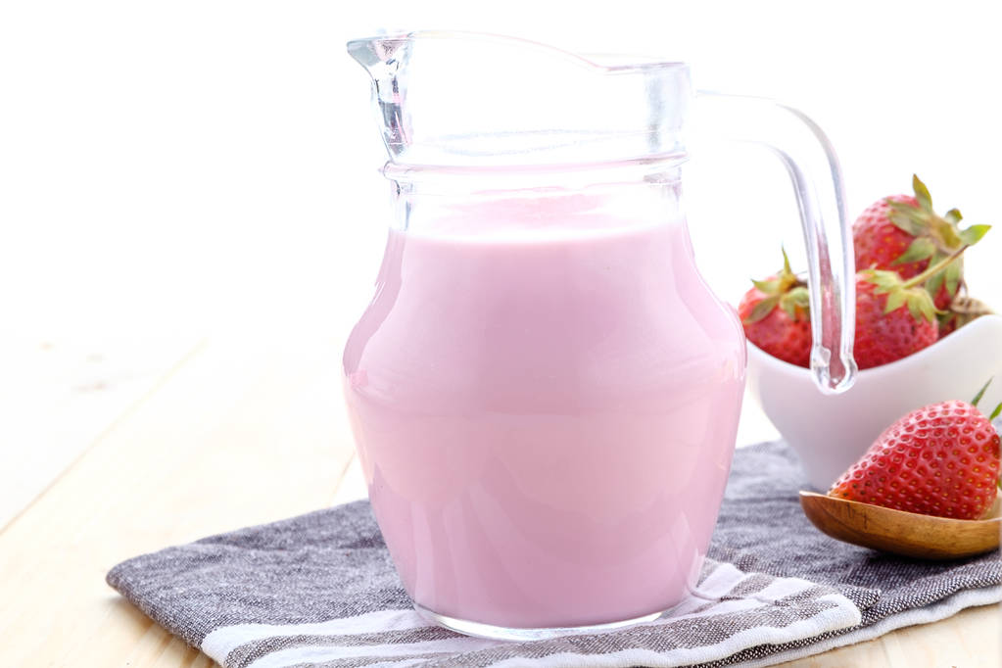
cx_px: 501
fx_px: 2087
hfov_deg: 27.0
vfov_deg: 18.2
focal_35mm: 75
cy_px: 334
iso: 200
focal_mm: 50
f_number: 8
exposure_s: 1/100
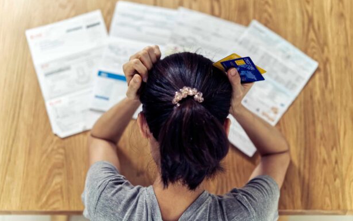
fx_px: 548
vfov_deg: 22.7
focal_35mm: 57
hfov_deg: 35.7
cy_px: 110
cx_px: 178
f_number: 2.2
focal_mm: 55
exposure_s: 1/200
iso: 640
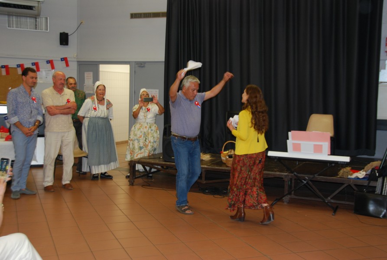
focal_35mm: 46
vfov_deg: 29.1
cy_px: 130
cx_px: 194
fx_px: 501
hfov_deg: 42.2
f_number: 4.2
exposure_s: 1/60
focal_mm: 31
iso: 400
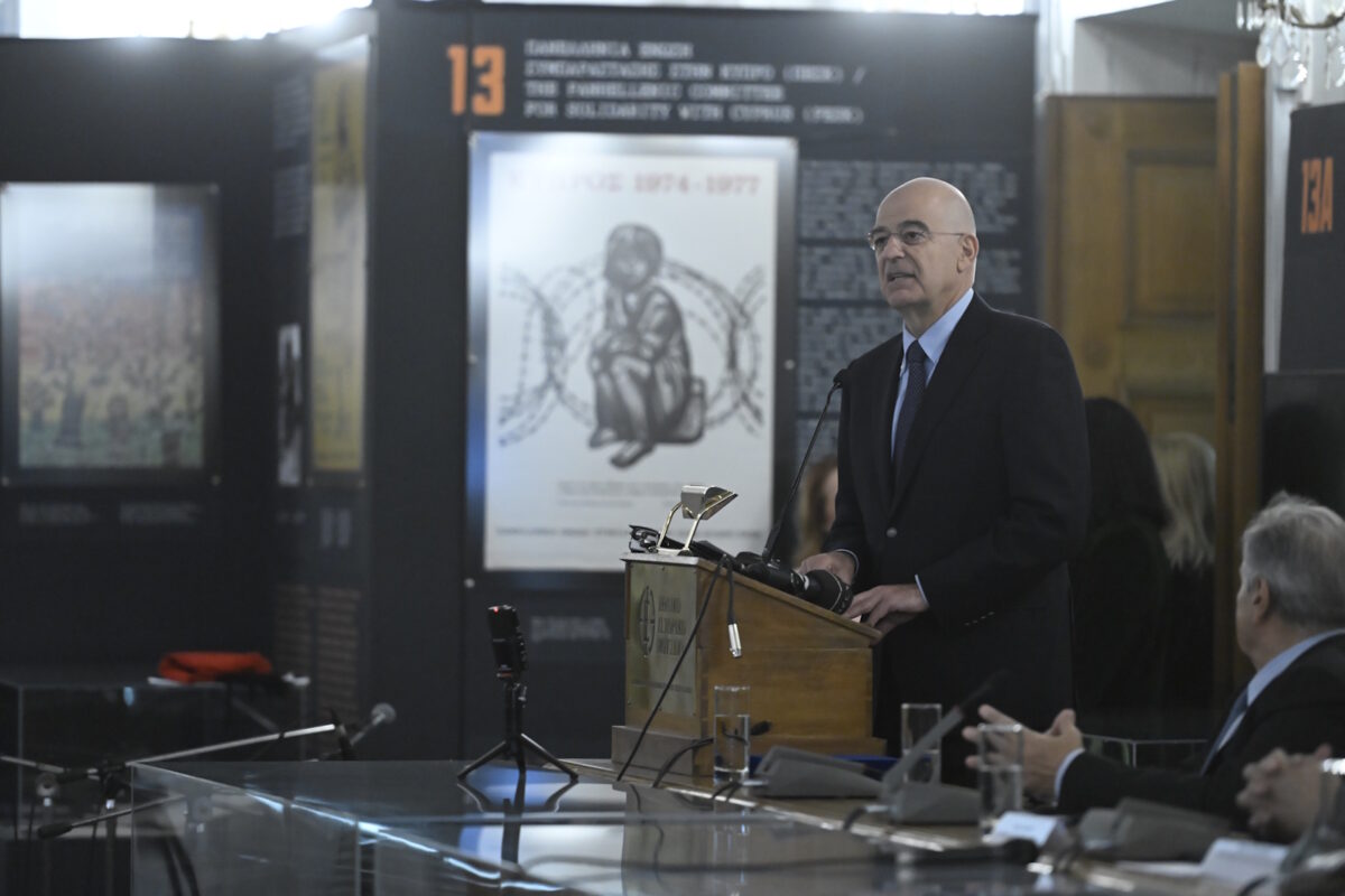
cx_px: 672
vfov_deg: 7.2
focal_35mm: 190
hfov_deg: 10.8
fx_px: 7098
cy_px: 448
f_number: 2.8
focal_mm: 190
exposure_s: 1/250
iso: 6400
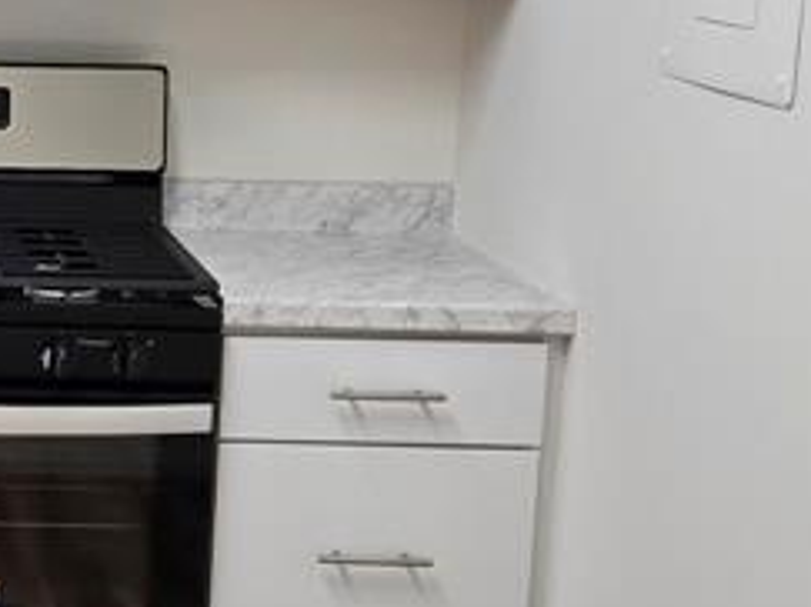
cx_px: -234
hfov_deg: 18.8
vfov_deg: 15.2
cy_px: 257
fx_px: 2271
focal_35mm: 97
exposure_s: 1/120
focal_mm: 5.4
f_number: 1.8
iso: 125
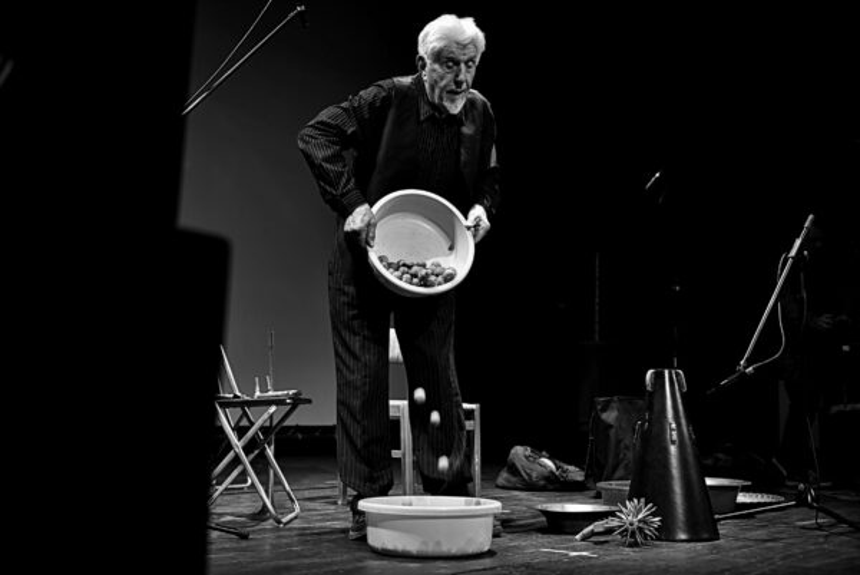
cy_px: 288
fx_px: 956
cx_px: 430
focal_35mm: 40
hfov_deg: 48.4
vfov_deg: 33.5
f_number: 2.8
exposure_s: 1/125
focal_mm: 40
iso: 1000
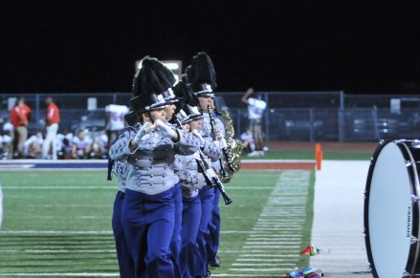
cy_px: 175
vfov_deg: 5.3
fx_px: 3027
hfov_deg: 7.9
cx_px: 133
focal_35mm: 260
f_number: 2.8
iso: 1600
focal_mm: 95
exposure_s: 1/100
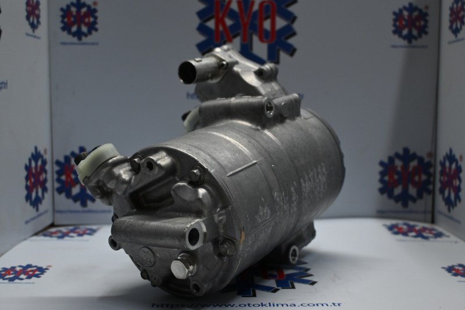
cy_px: 155
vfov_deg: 32.4
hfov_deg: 47.2
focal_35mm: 41
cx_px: 232
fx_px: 533
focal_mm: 27.5
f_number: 4.5
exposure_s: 1/125
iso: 720
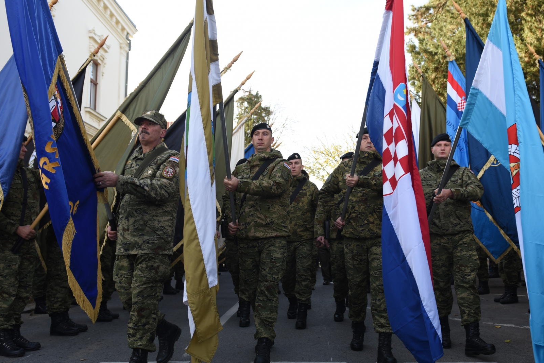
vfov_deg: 43.6
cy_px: 191
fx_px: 453
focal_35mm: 30
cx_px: 311
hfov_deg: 61.6
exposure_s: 1/320
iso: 160
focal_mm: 24
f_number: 2.8
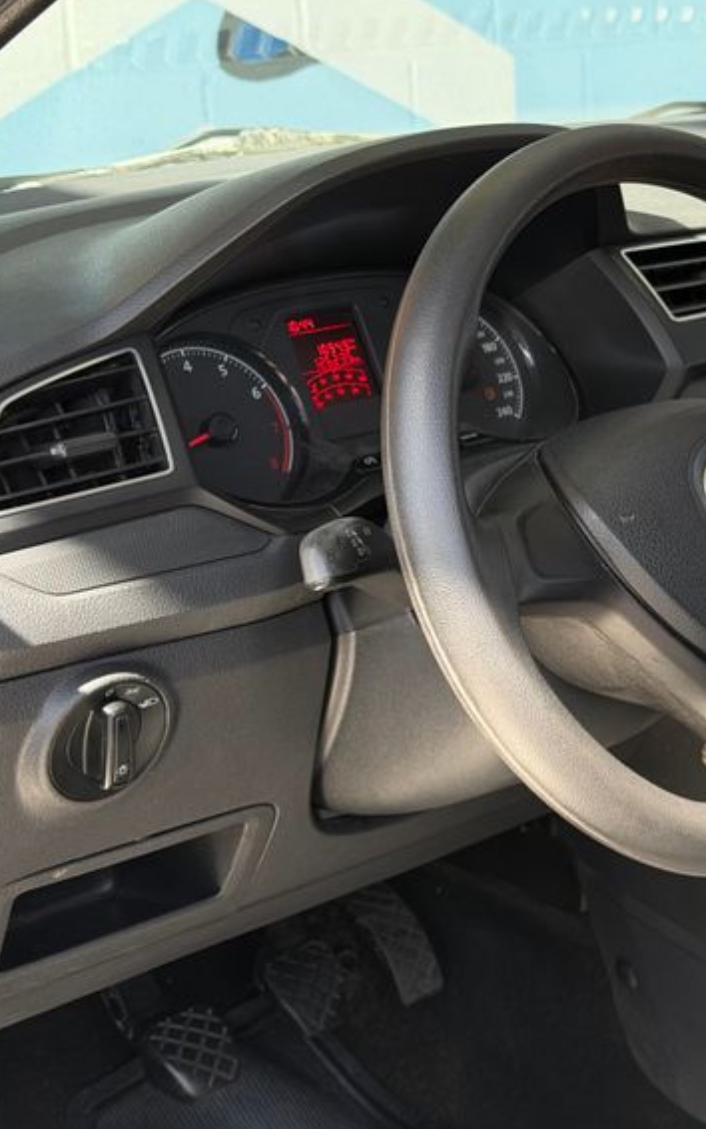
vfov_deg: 29.8
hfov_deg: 18.4
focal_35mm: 69
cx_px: 690
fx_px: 2123
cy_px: 564
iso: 80
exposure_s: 1/245
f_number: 1.78
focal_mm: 6.76
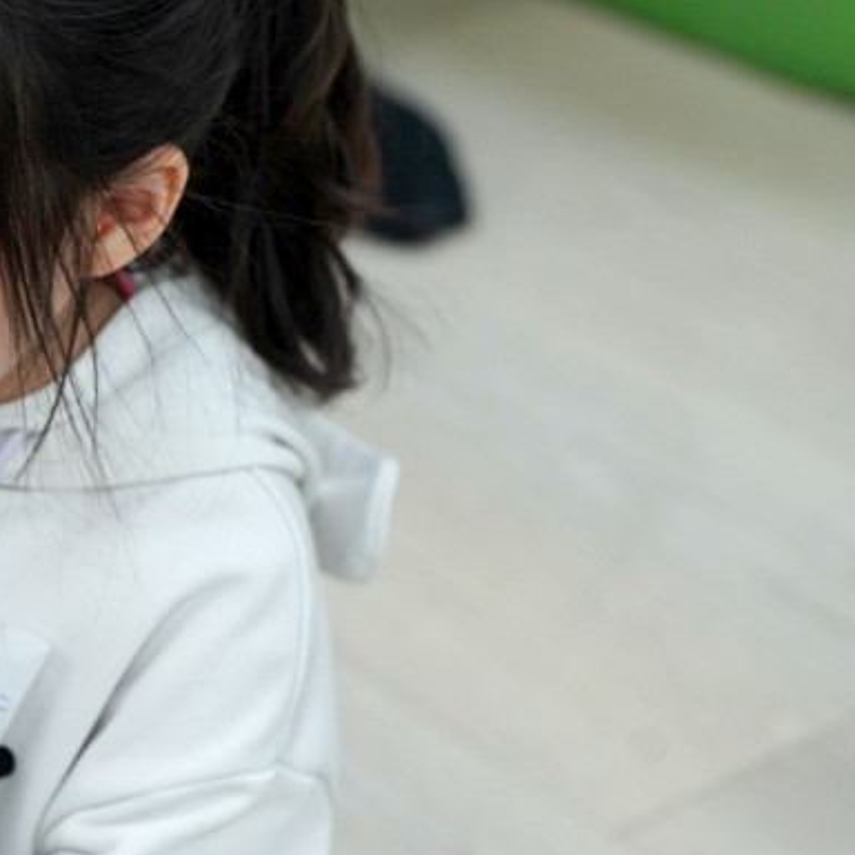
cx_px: -129
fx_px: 4723
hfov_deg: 10.2
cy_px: 344
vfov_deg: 10.3
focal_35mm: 169
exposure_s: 1/160
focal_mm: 85
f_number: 4
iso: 1250
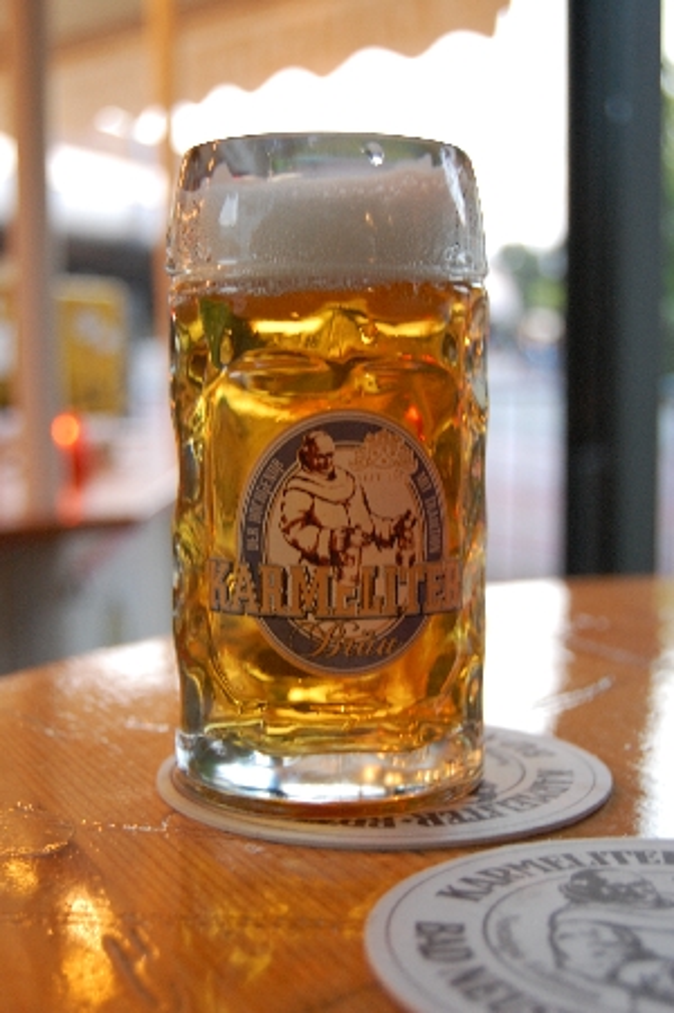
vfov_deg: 38.9
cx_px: 337
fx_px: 1434
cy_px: 506
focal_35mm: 51
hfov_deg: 26.4
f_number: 4.5
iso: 800
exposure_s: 1/25
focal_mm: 34
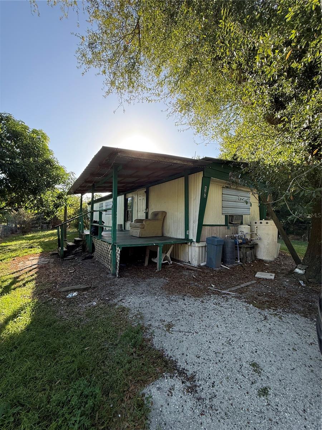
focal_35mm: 14
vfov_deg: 102.1
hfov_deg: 85.7
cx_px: 161
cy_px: 215
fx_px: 174
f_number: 2.2
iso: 64
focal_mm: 2.22
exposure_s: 1/400
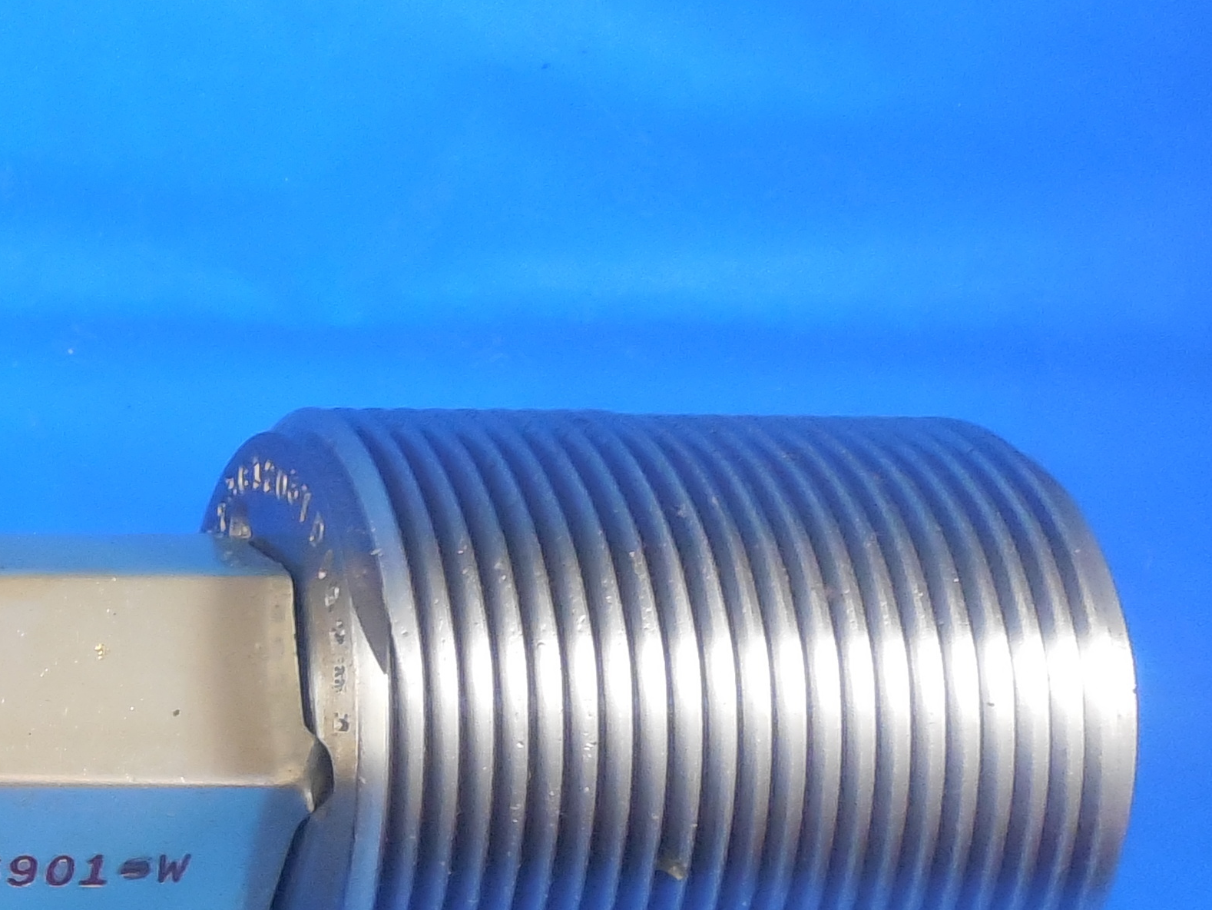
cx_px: -545
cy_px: 769
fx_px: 2556
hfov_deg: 22.5
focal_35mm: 73
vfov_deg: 19.9
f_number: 3.3
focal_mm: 4.5
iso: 280
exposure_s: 1/30
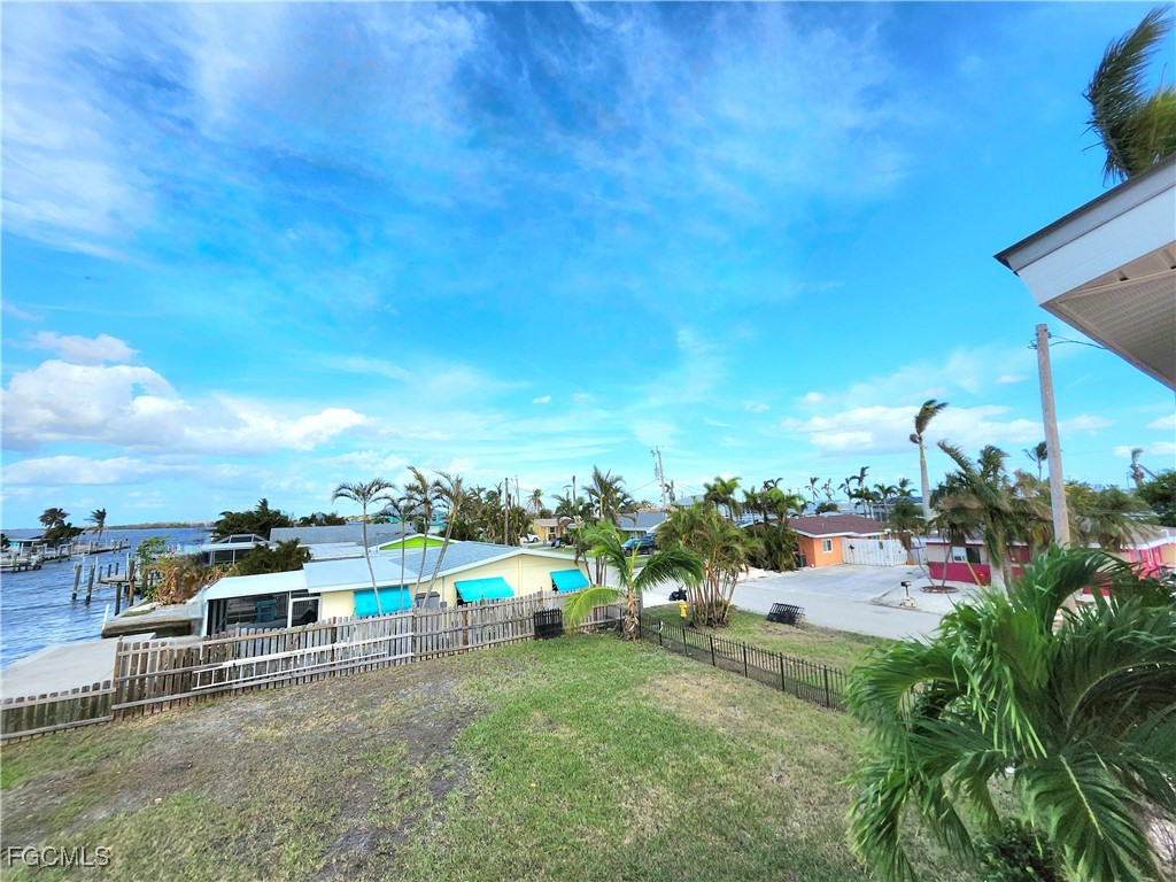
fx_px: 442
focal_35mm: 13
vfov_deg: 89.9
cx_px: 588
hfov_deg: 106.2
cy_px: 441
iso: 40
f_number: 2.2
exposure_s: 1/1667
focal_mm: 1.74
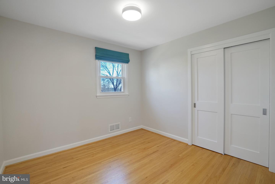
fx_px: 122
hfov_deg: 96.7
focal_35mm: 16
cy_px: 92
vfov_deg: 73.8
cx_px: 138
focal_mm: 16
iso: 1250
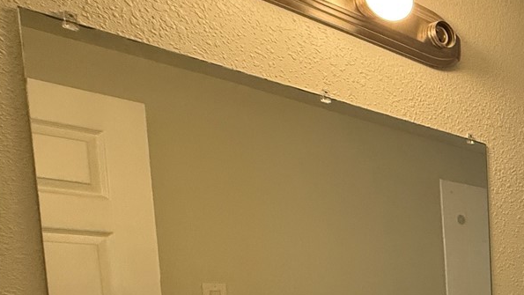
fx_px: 570
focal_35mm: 41
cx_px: 693
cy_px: 349
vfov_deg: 26.1
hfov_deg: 34.0
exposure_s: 1/120
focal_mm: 2.22
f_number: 2.2
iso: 320
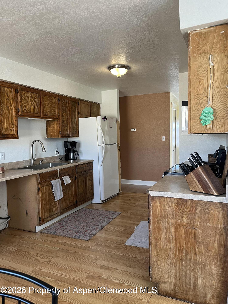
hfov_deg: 53.1
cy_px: 152
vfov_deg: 67.3
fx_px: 228
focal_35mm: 26
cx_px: 114
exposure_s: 1/68
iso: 125
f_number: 1.6
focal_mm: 5.1
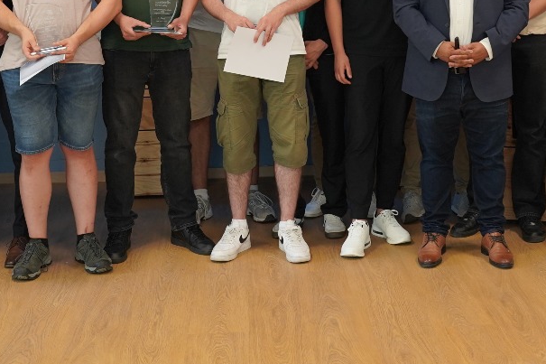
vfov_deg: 17.4
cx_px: 310
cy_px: -60
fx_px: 1137
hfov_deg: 27.0
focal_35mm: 75
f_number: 4
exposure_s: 1/160
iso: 1250
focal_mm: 28
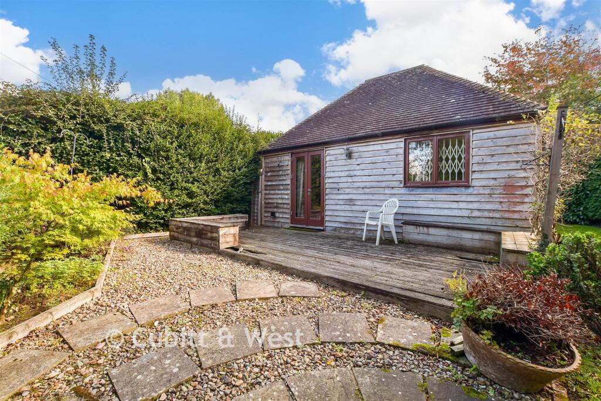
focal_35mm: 15
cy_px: 200
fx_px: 250
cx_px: 300
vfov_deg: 77.3
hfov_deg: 100.4
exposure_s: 1/60
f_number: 8
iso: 160
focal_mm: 10
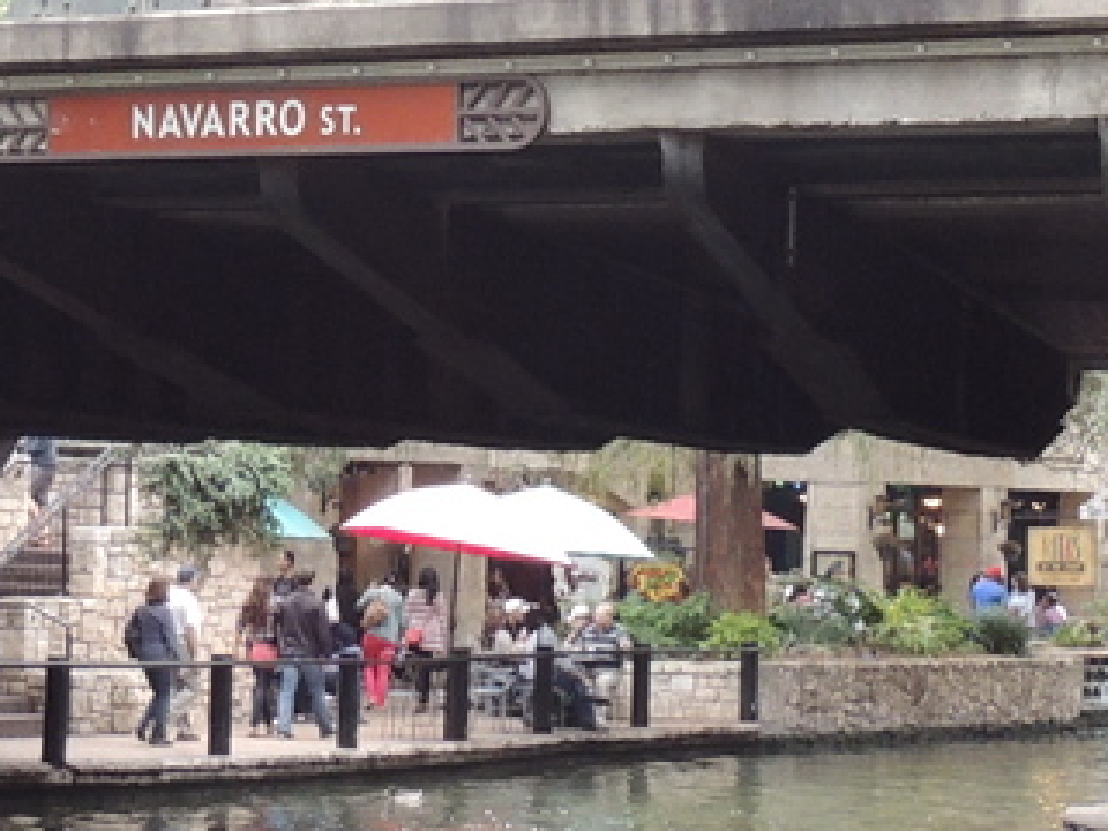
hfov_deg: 14.1
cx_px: 391
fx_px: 4481
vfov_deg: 10.6
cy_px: 284
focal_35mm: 140
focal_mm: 6.2
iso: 280
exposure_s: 1/50
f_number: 3.3
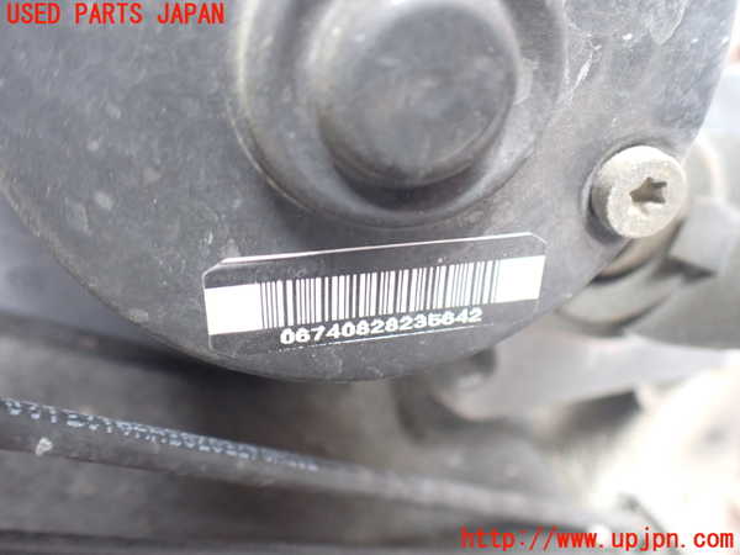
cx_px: 370
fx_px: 641
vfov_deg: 46.8
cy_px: 278
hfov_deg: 60.0
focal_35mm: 30
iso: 1000
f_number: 2.3
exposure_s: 1/30
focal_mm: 5.4
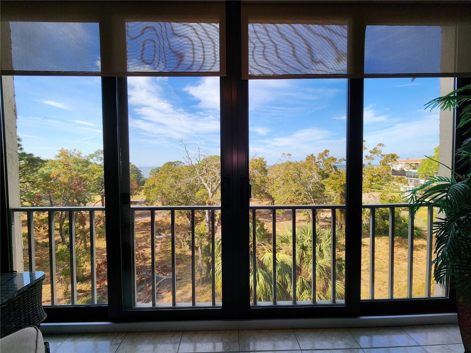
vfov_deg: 89.9
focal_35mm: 13
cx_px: 236
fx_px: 177
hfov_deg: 106.2
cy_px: 176
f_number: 2.2
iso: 50
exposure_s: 1/565
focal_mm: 2.2
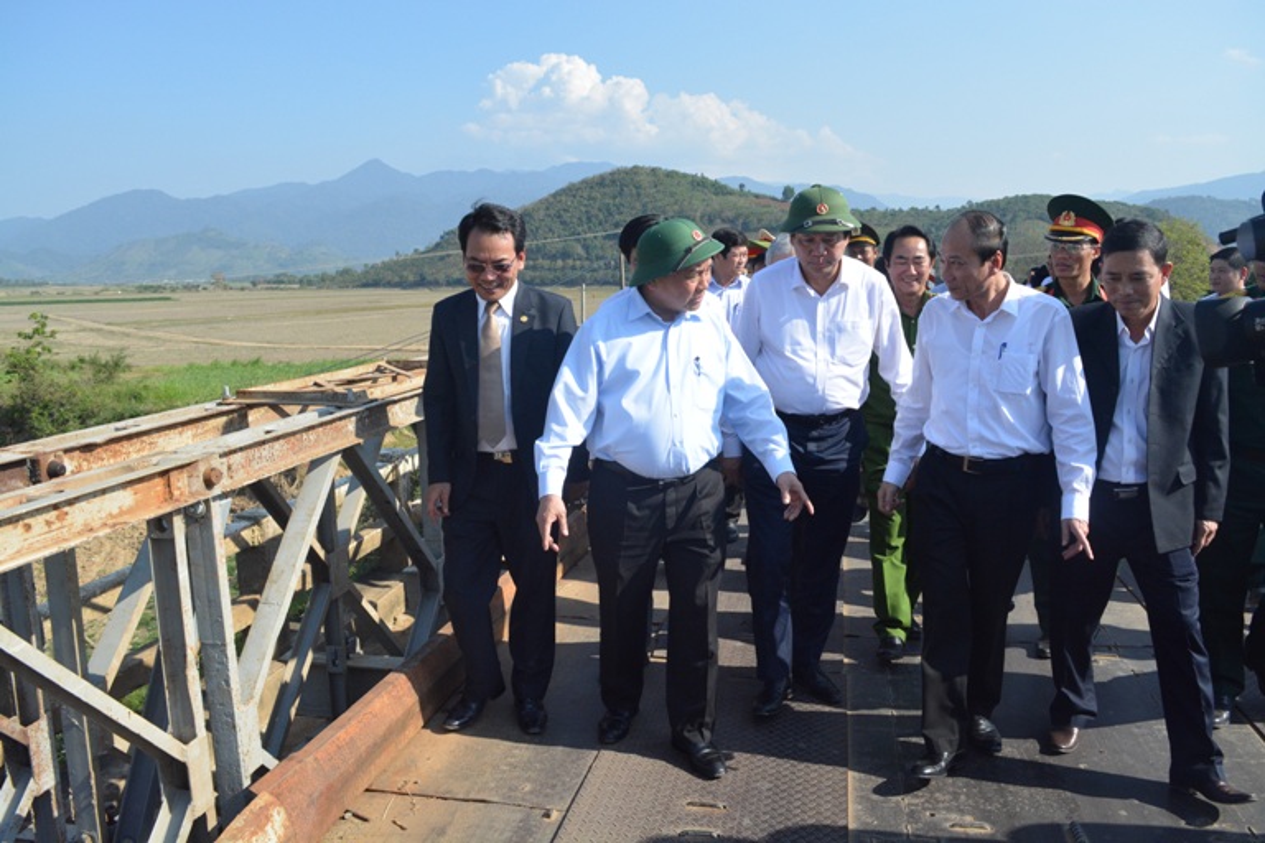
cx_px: 632
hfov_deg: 67.4
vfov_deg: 47.9
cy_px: 422
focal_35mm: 27
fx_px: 949
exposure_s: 1/4000
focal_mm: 18
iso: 1600
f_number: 6.3
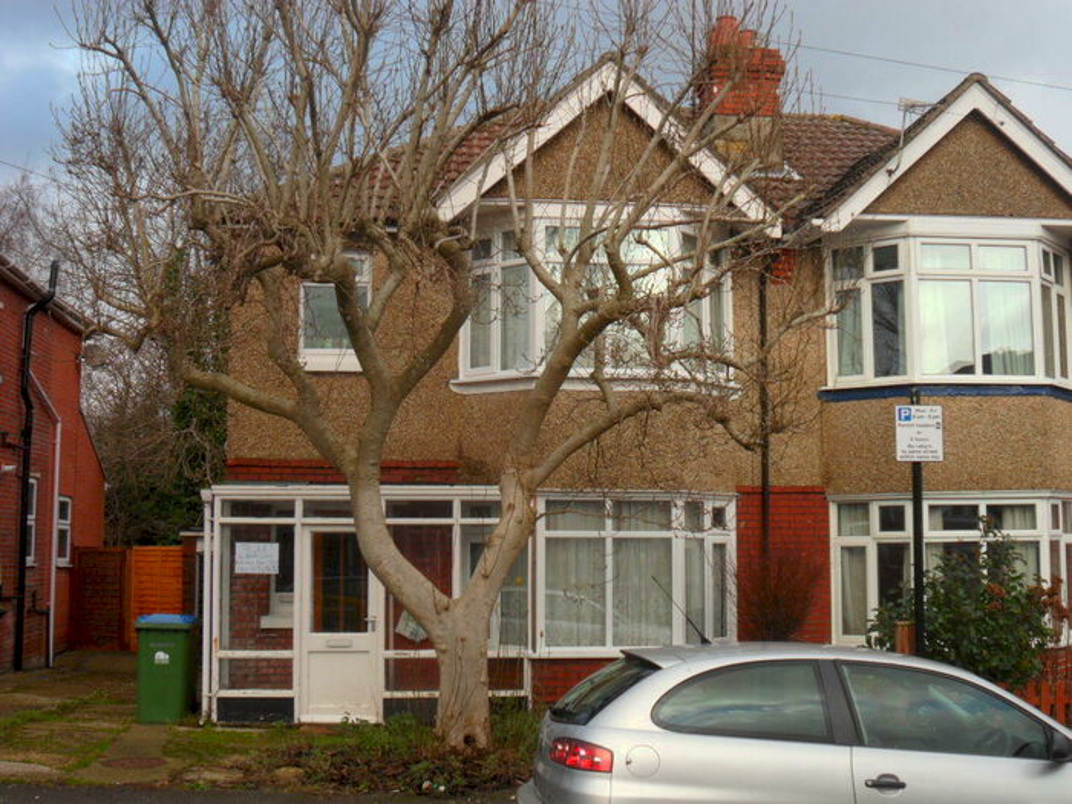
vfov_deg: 32.9
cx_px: 536
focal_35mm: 44
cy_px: 402
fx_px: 1363
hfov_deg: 42.9
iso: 80
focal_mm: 7.8
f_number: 4.5
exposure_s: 1/180
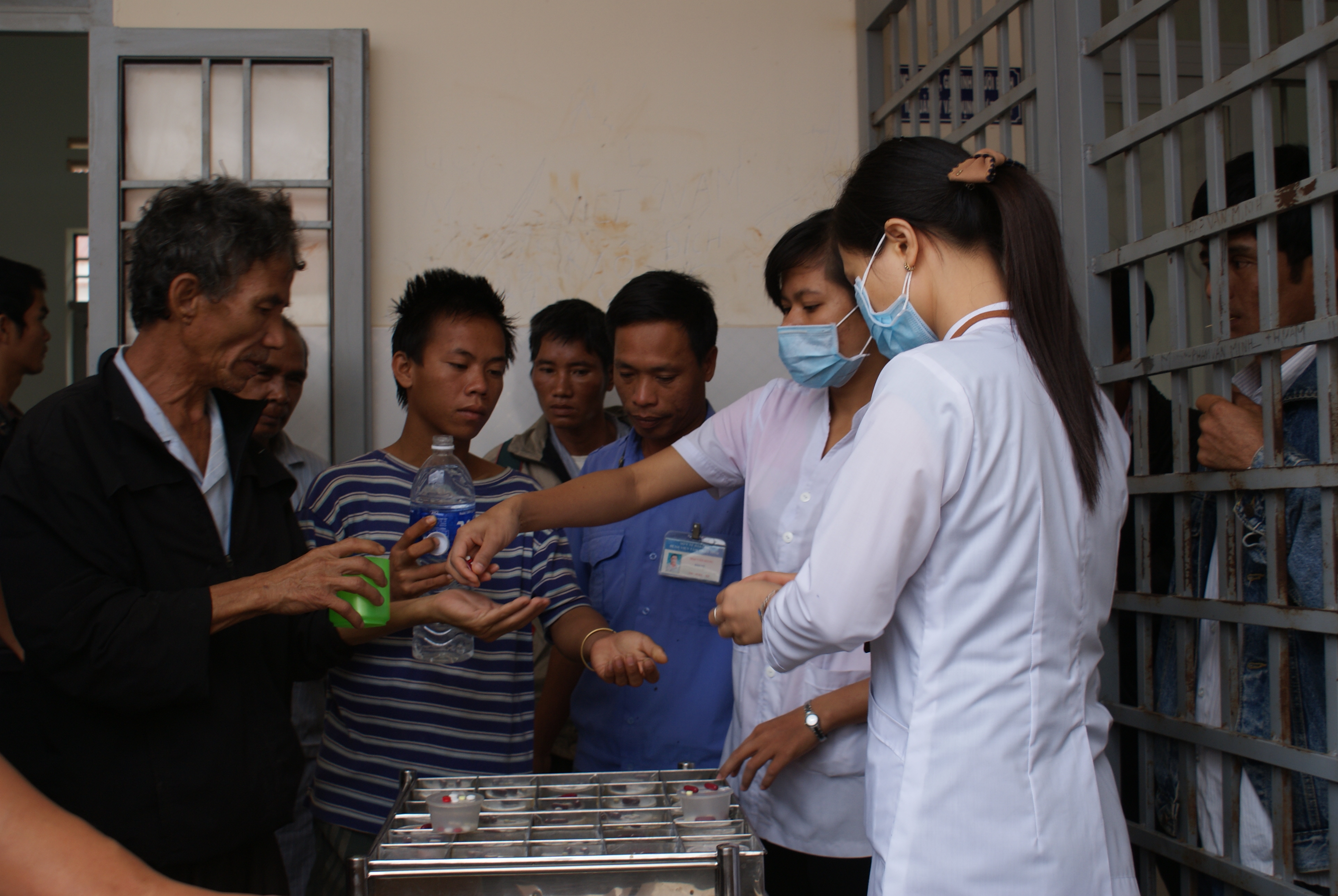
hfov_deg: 46.3
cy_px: 448
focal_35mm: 42
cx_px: 669
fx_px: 1563
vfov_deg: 32.0
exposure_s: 1/60
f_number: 5
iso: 100
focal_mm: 28
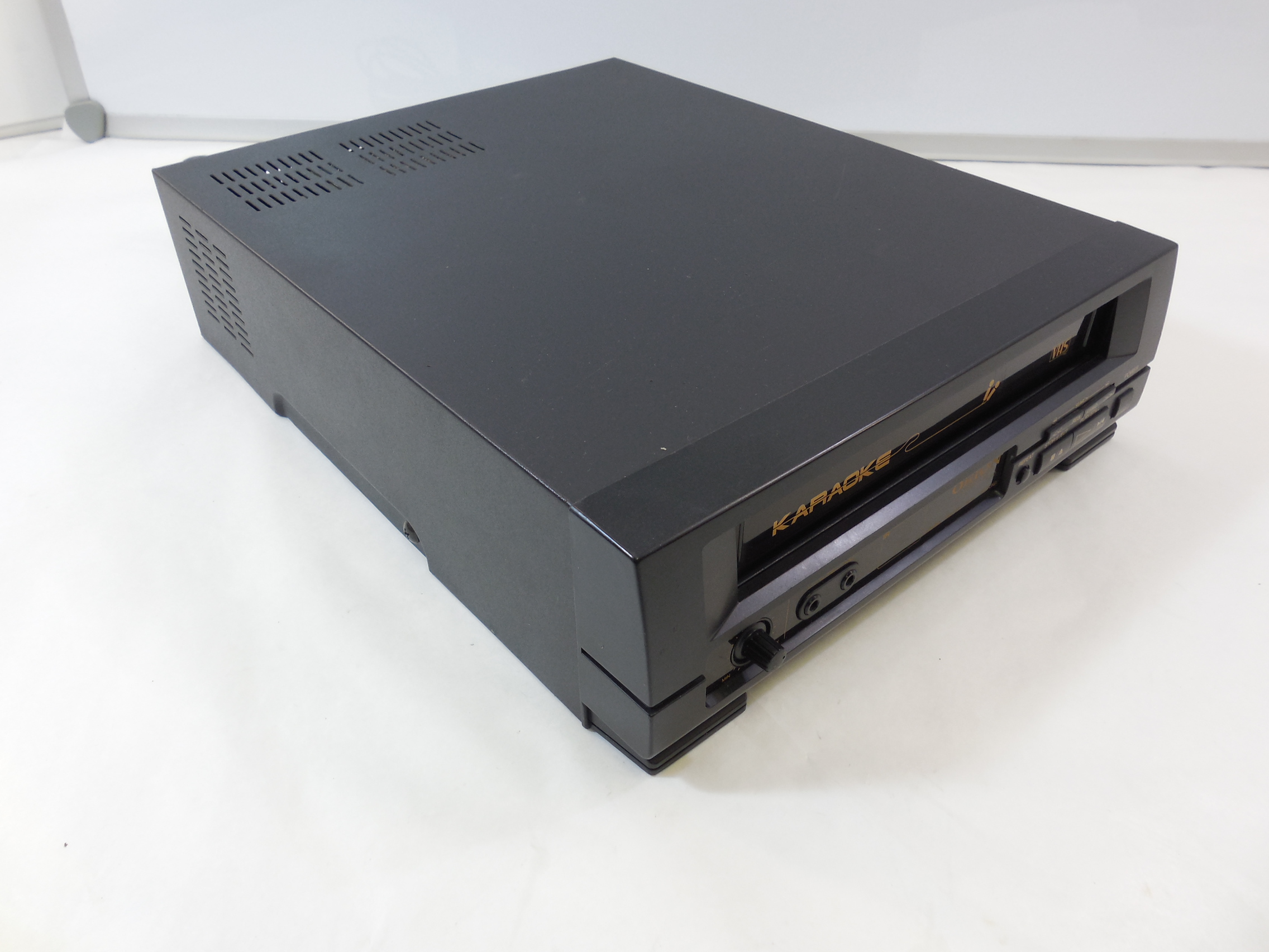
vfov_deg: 53.1
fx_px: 953
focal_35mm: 26
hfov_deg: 67.3
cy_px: 476
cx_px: 634
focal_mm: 4.6
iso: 125
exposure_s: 1/30
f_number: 3.5
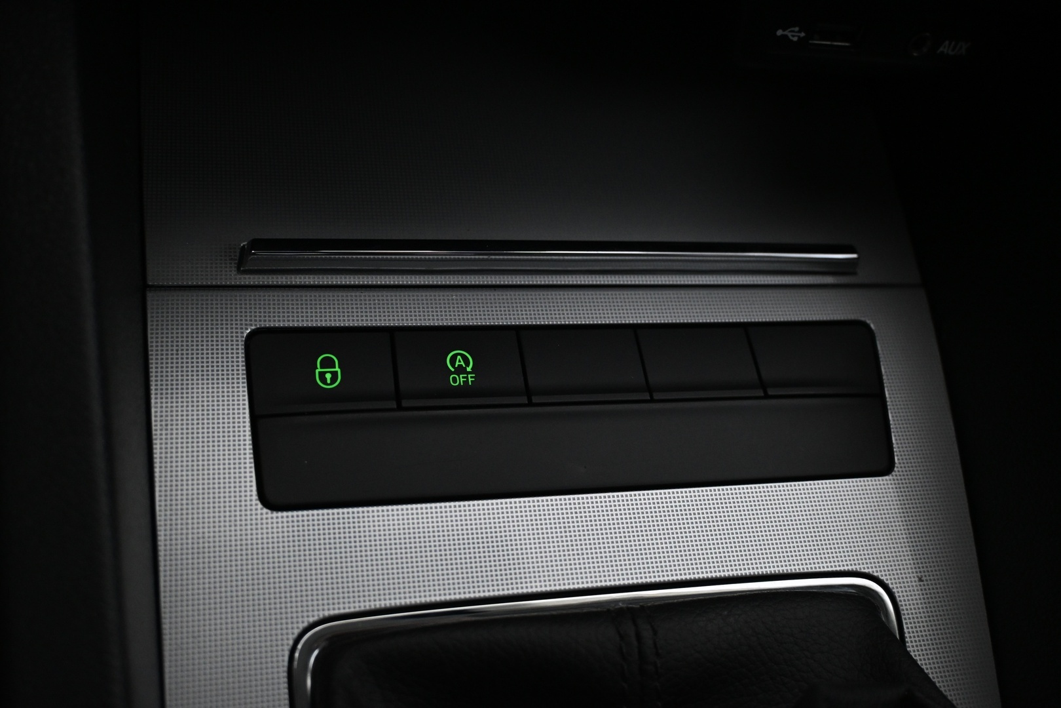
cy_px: 354
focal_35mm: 34
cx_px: 530
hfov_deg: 56.1
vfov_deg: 39.1
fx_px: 995
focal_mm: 22.5
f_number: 4
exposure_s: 1/40
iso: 2000
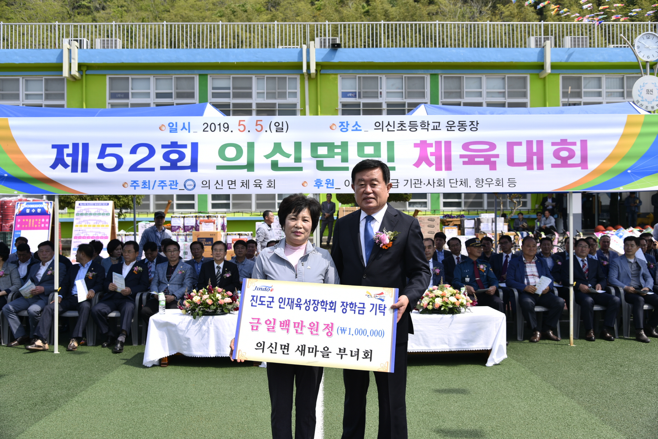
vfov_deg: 41.1
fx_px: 585
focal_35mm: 32
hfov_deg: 58.7
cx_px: 329
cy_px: 220
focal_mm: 32
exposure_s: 1/160
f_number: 5
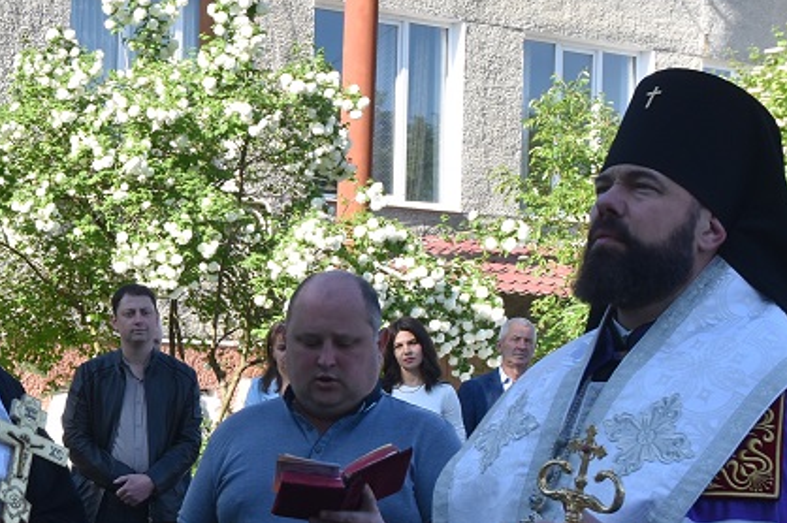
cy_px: 354
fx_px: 2119
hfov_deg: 20.3
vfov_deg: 14.1
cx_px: -18
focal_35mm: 97
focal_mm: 24
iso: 200
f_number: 7.1
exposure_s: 1/250
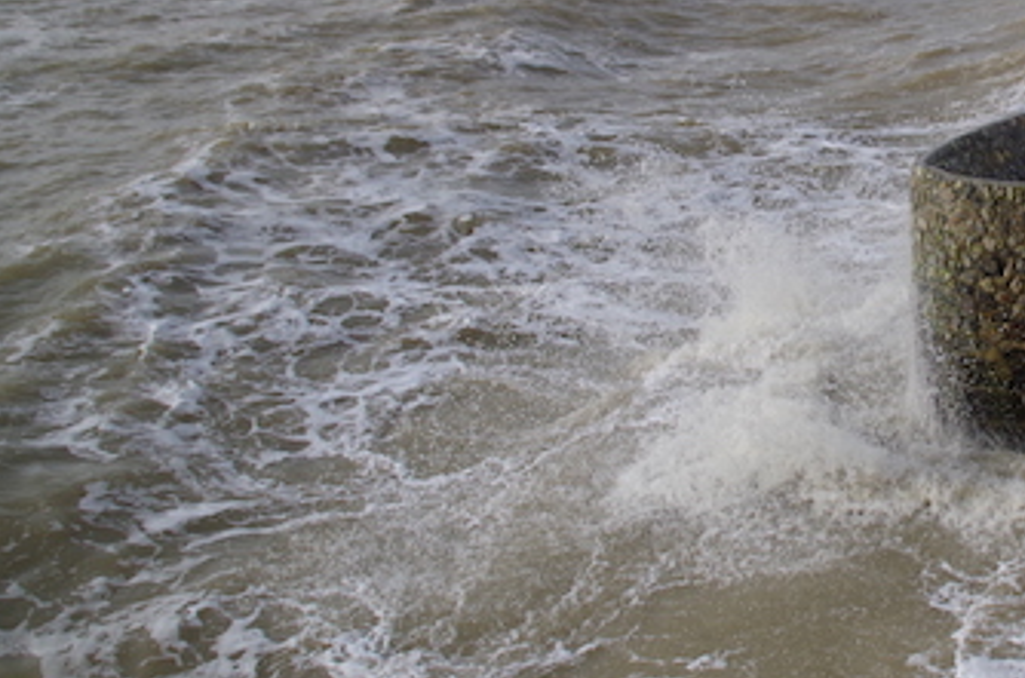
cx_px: 924
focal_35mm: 69
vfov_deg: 19.5
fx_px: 1960
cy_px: 196
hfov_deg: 28.2
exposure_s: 1/3200
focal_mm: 24
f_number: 5
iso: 800
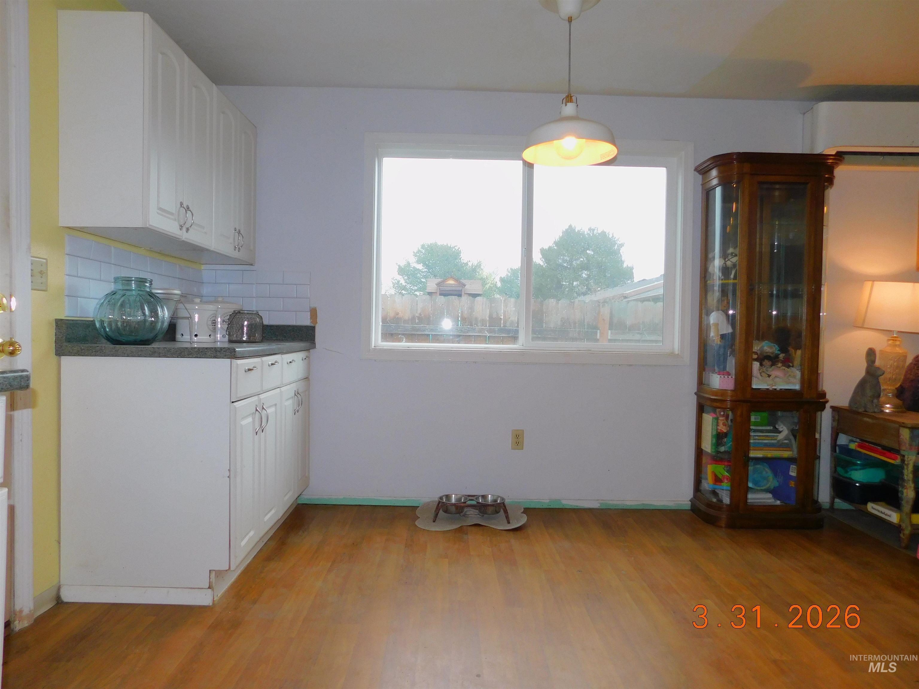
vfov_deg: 58.9
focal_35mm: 23
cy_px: 344
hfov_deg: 73.9
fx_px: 611
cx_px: 460
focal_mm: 4
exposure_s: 1/50
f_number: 3
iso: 125
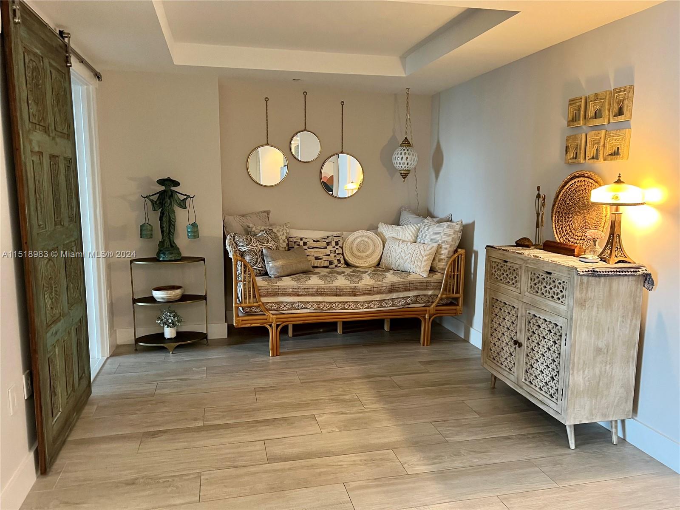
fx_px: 511
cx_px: 340
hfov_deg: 67.3
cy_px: 255
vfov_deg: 53.1
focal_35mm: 26
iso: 320
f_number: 1.5
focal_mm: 5.7
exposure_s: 1/60
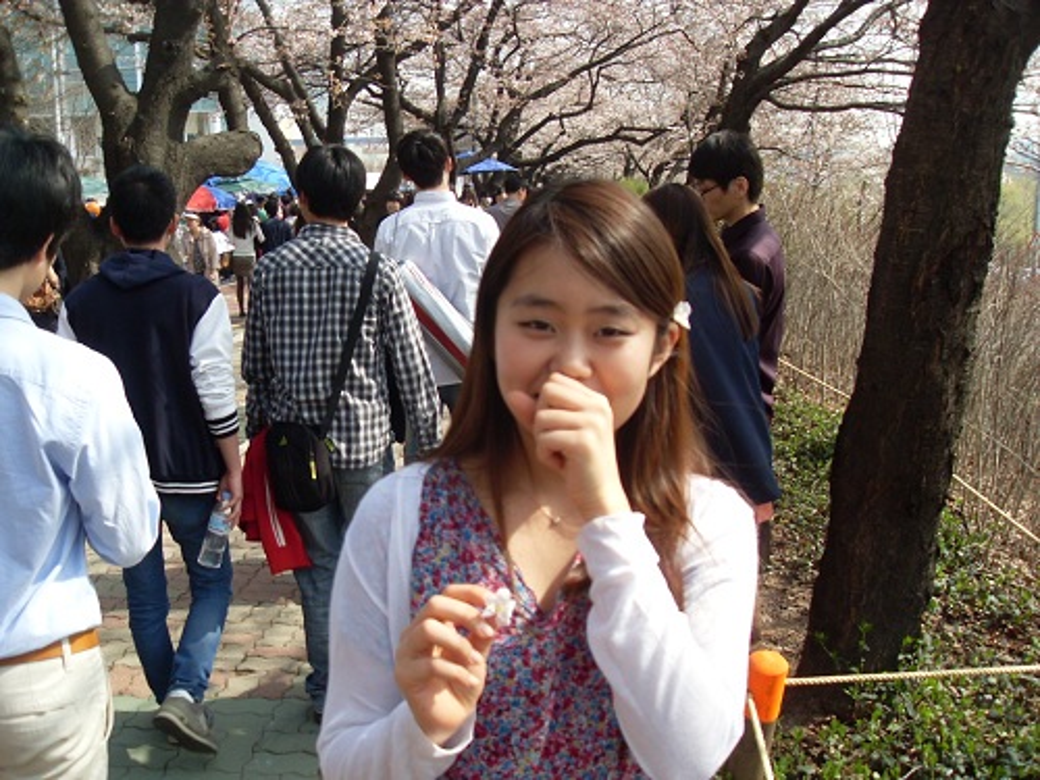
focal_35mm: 37
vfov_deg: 38.7
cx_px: 520
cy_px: 390
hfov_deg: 50.1
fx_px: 1112
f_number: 7
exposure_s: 1/125
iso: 100
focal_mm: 6.3
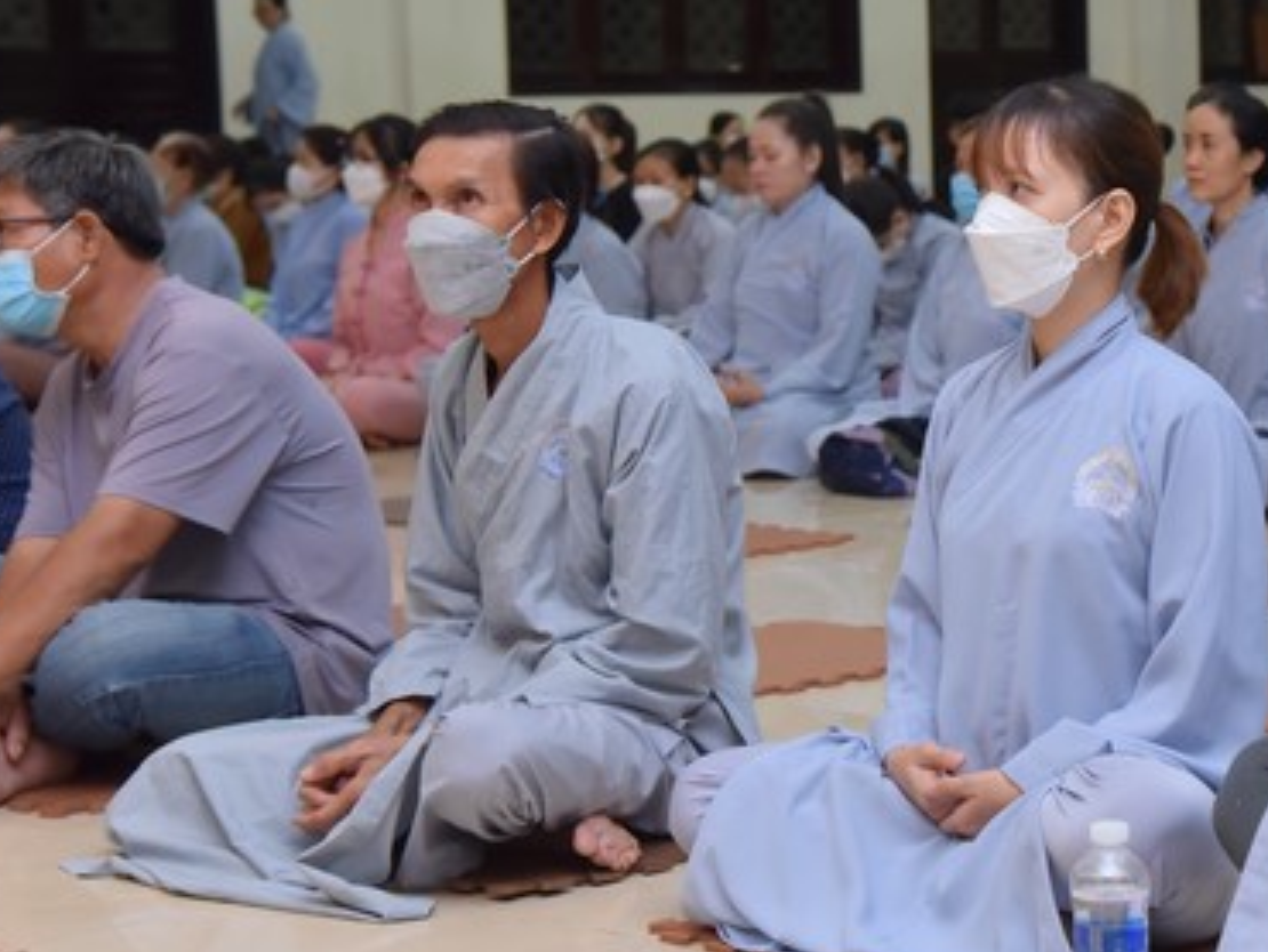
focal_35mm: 98
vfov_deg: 15.1
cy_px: 301
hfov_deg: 19.8
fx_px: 3592
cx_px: 1008
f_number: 5
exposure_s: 1/160
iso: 2000
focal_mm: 58
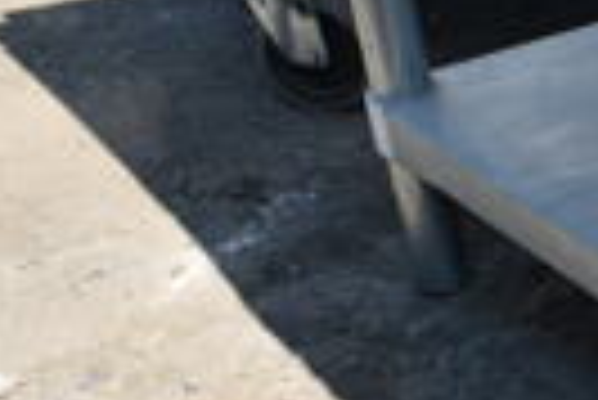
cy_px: 391
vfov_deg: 11.0
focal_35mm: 124
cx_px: 1183
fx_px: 2062
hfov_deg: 14.0
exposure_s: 1/160
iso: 100
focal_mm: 18
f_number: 6.3
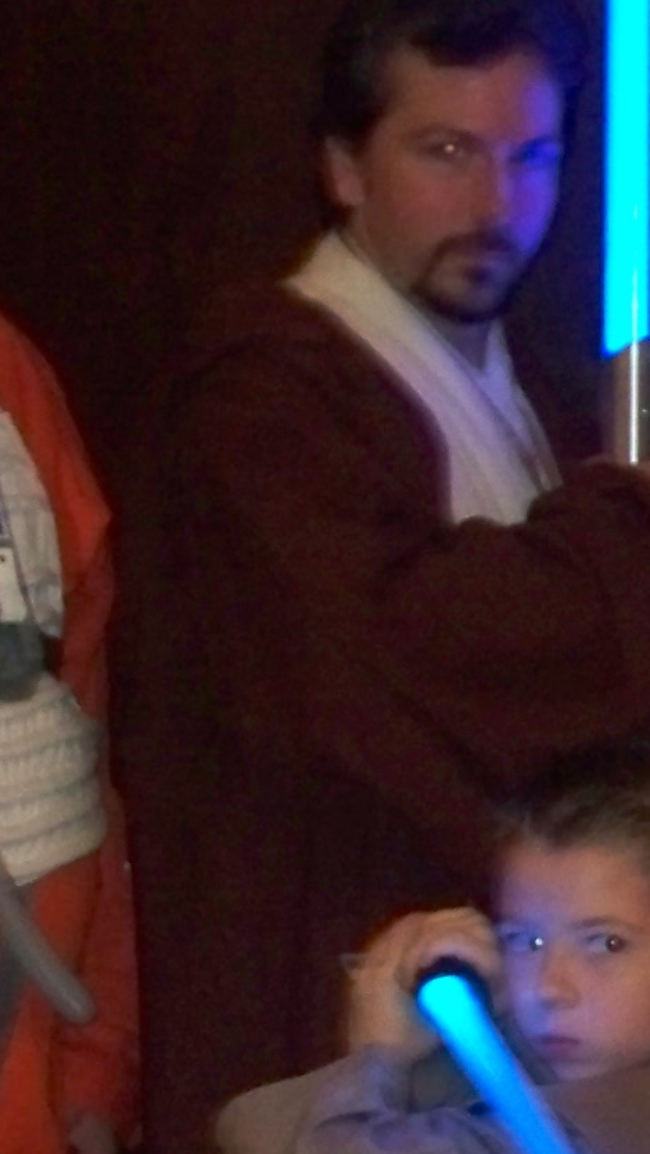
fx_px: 6920
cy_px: 991
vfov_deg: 9.5
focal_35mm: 226
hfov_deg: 5.3
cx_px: 1160
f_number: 3.1
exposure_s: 1/40
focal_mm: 12.89
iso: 400
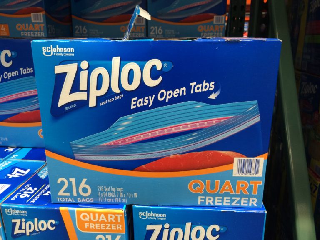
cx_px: 160
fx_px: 268
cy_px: 120
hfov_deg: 61.7
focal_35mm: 29
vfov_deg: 48.2
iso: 100
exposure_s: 1/33
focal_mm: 4.15
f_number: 2.2
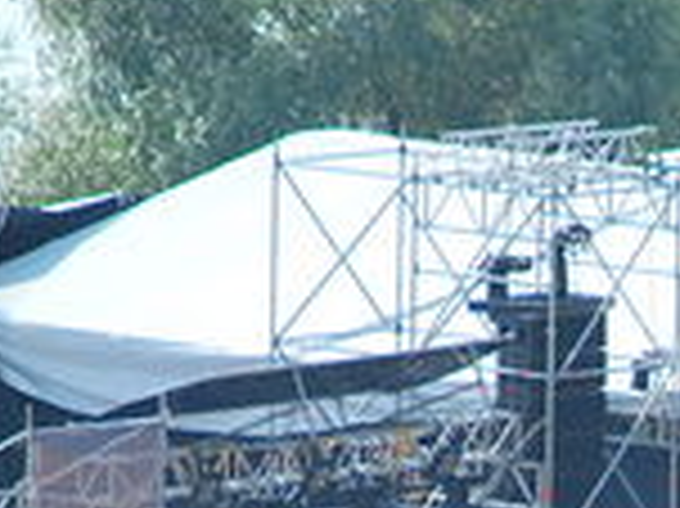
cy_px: 760
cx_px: 948
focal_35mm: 1144
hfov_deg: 1.7
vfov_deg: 1.3
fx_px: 22455
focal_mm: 200
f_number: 5.6
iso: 100
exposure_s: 1/200
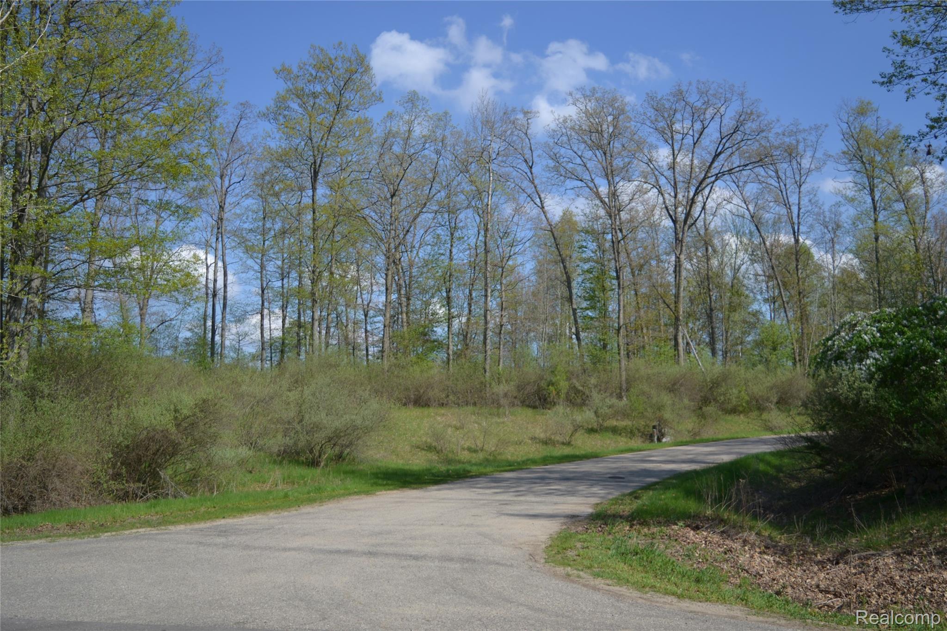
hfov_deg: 51.3
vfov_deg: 35.5
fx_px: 986
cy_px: 316
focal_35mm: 38
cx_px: 474
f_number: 4
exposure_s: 1/1000
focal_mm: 25
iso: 100
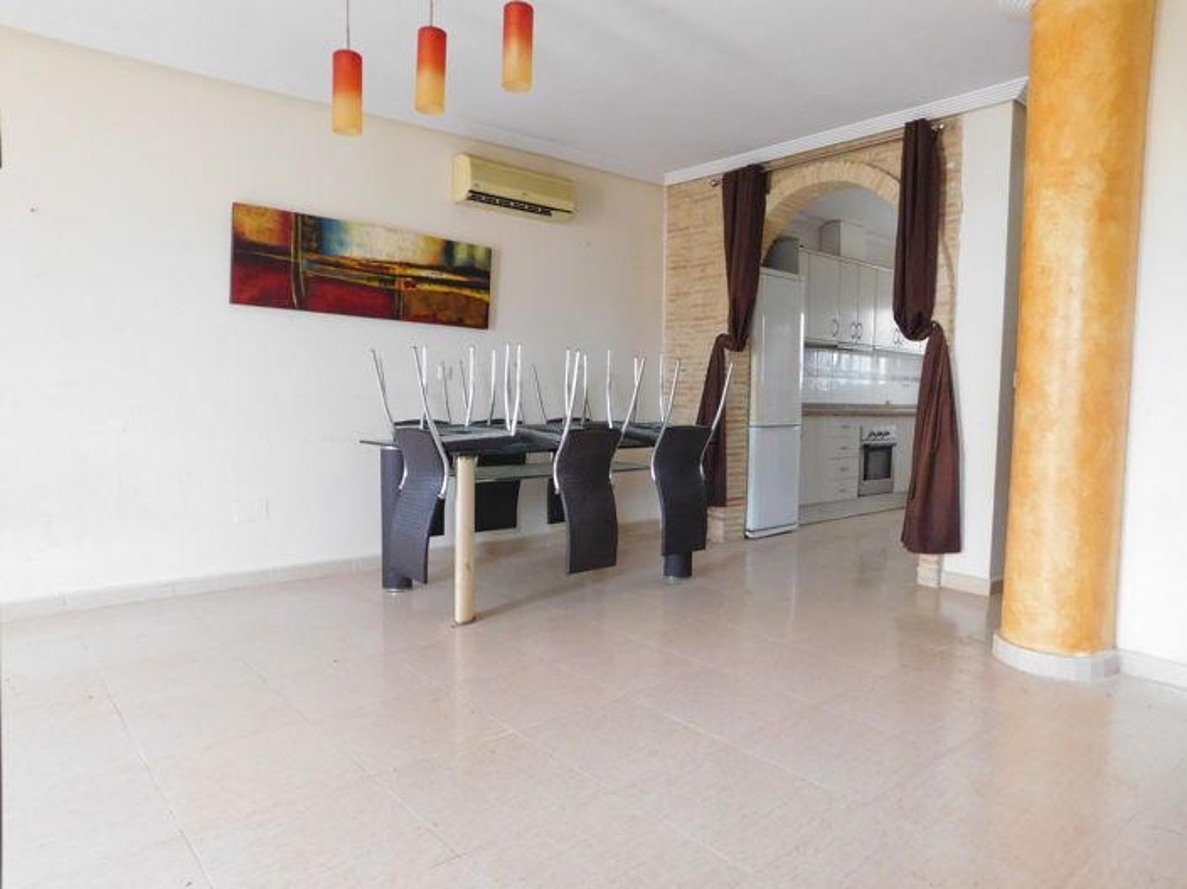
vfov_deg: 58.8
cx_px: 594
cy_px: 444
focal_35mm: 23
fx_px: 788
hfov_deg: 74.0
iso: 400
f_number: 3
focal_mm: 4
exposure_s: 1/30
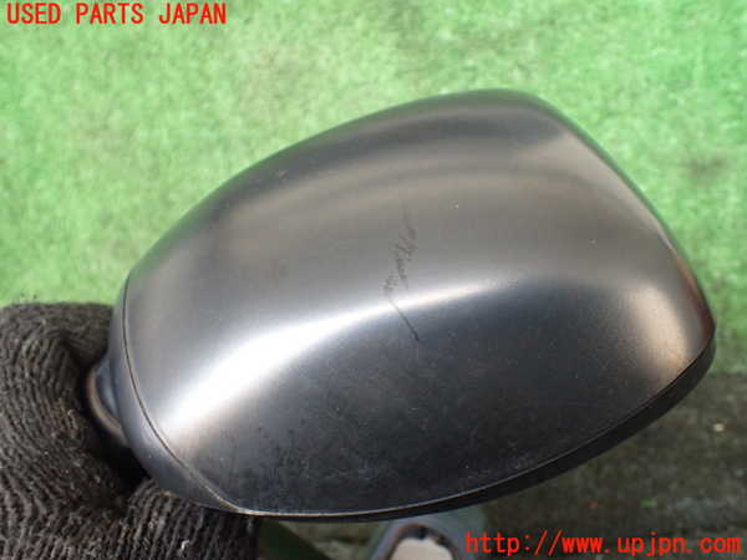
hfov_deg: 60.0
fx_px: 647
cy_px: 280
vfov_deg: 46.8
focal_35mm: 30
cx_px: 374
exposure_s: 1/125
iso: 500
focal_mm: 5.4
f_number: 2.3
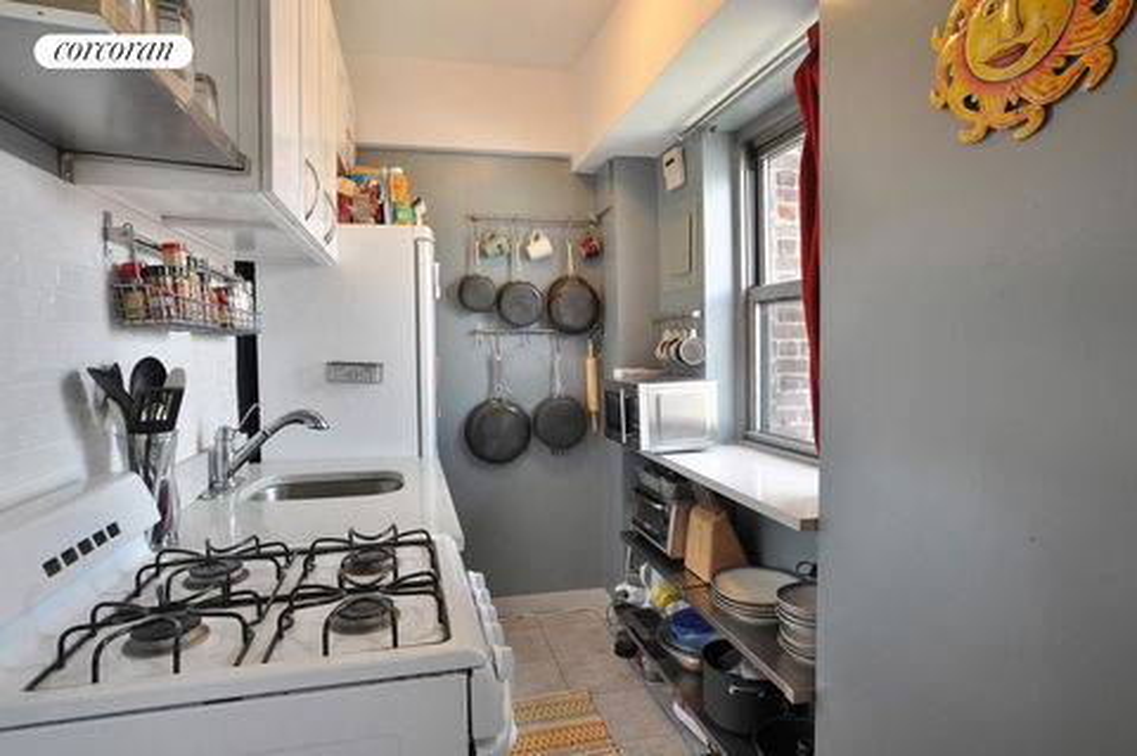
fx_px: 568
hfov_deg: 90.1
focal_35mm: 18
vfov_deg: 67.3
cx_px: 568
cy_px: 378
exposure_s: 1/5
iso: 200
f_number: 11
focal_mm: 12
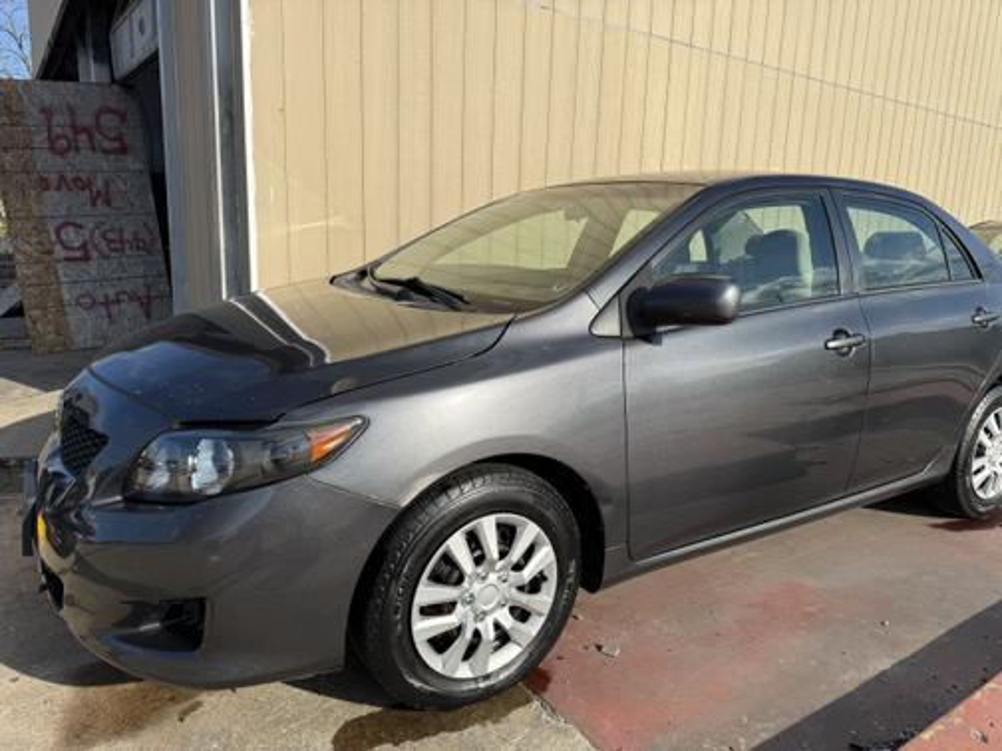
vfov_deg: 56.8
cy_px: 376
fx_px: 695
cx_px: 501
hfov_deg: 71.6
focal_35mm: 24
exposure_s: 1/6173
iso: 80
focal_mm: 6.76
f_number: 1.78
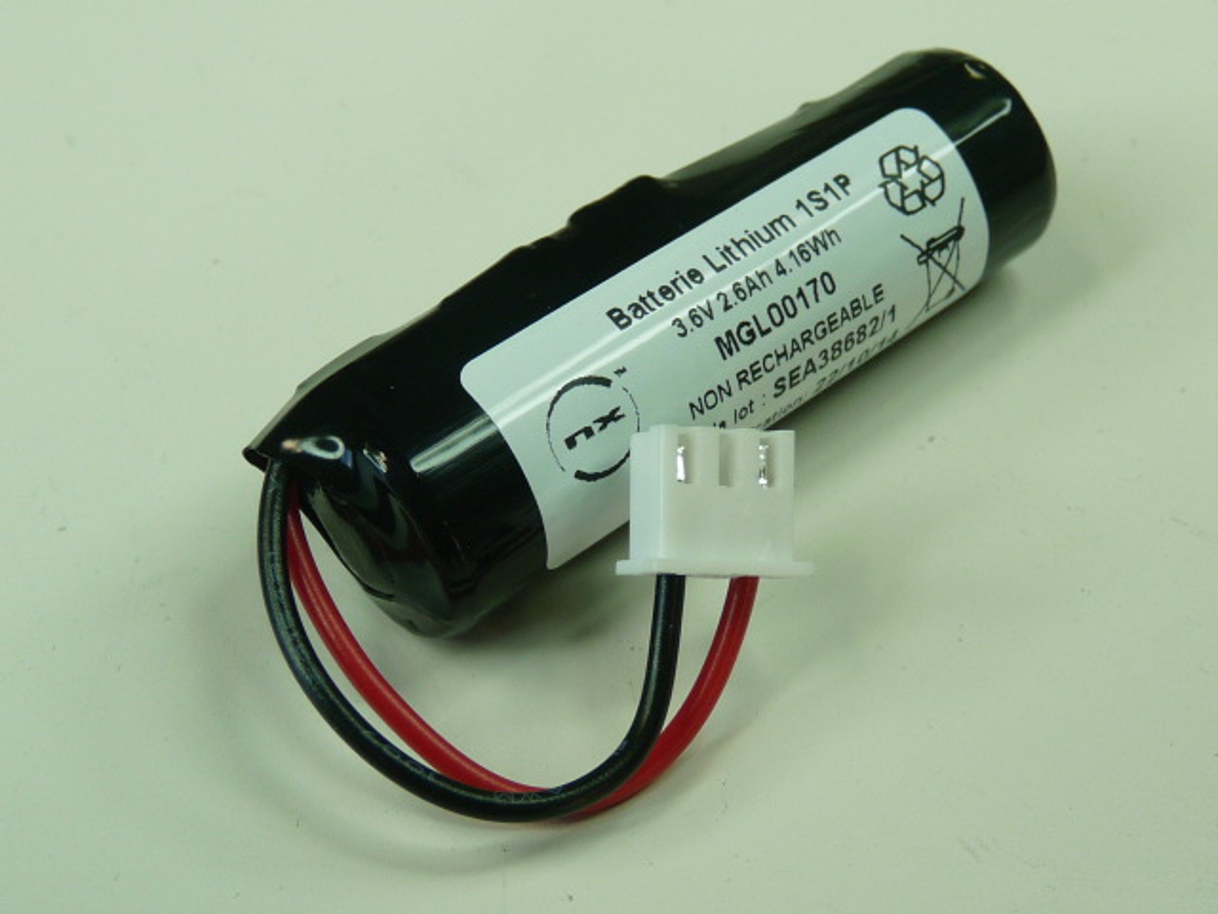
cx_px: 609
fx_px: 2463
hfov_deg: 27.8
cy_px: 457
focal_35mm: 70
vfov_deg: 21.0
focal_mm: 7.1
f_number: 3
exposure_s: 1/60
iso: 100
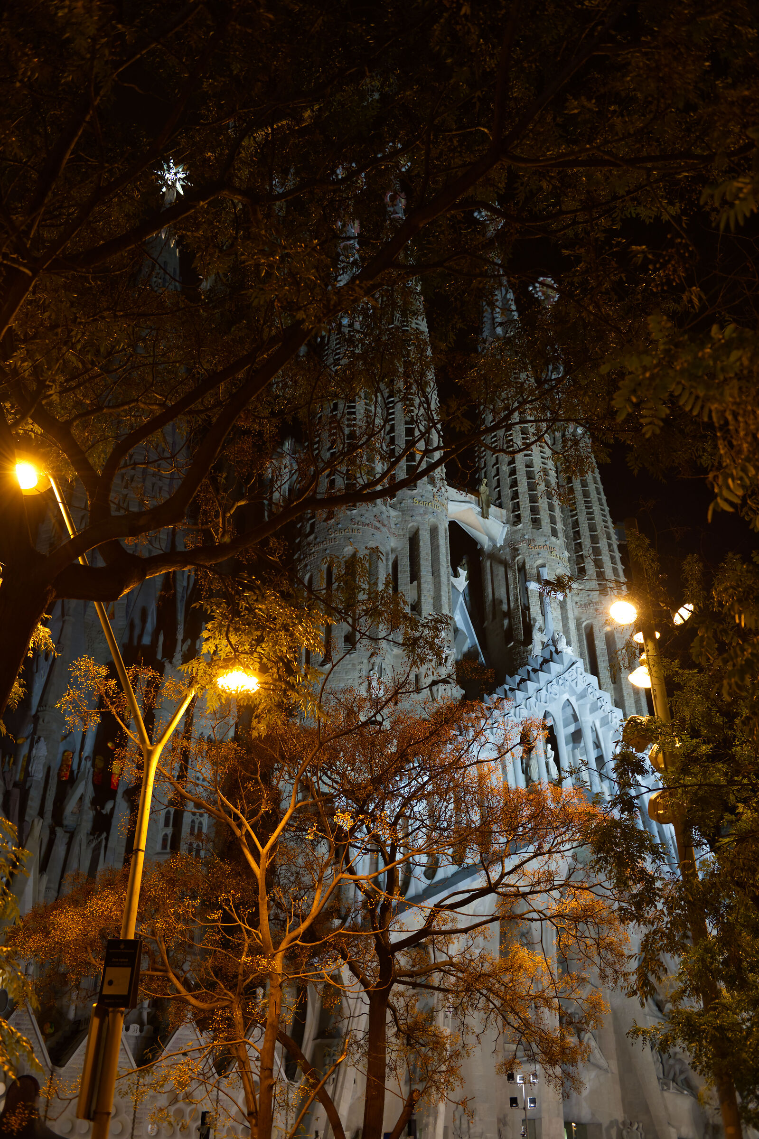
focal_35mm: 32
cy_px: 570
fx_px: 1012
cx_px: 380
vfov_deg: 58.7
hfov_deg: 41.1
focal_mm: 32
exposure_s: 1/80
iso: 1600
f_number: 3.5
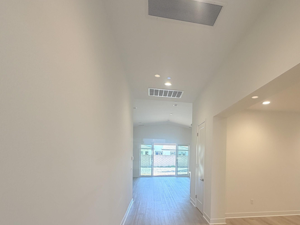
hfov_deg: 80.5
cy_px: 160
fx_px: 173
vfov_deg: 63.3
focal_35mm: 20
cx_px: 183
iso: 160
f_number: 2.2
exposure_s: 1/120
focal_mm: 2.22
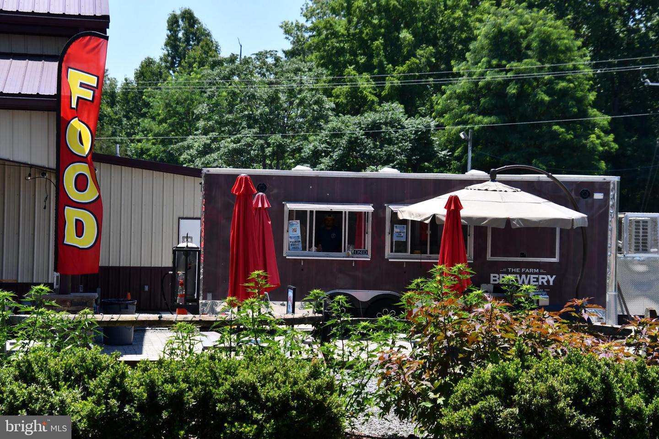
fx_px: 2196
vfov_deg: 11.4
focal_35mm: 120
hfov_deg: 17.1
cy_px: 220
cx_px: 330
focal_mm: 80
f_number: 5.6
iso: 360
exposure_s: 1/1600
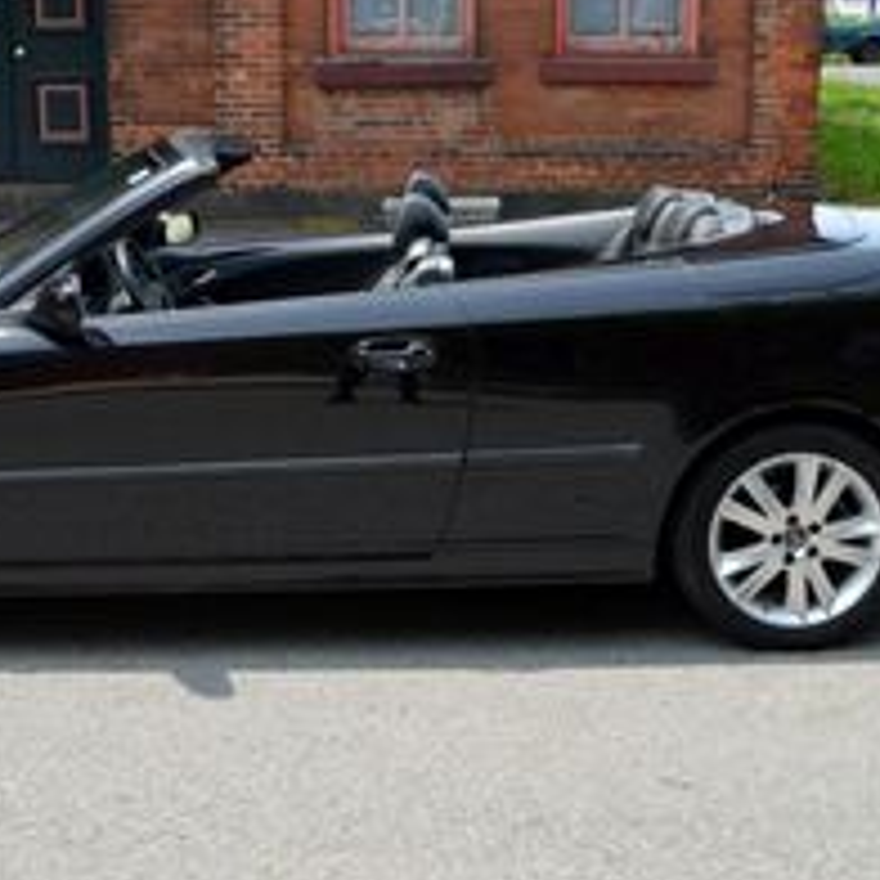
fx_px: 1496
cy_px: 290
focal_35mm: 52
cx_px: 395
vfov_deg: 32.5
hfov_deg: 32.8
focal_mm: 20
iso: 200
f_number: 8
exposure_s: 1/250
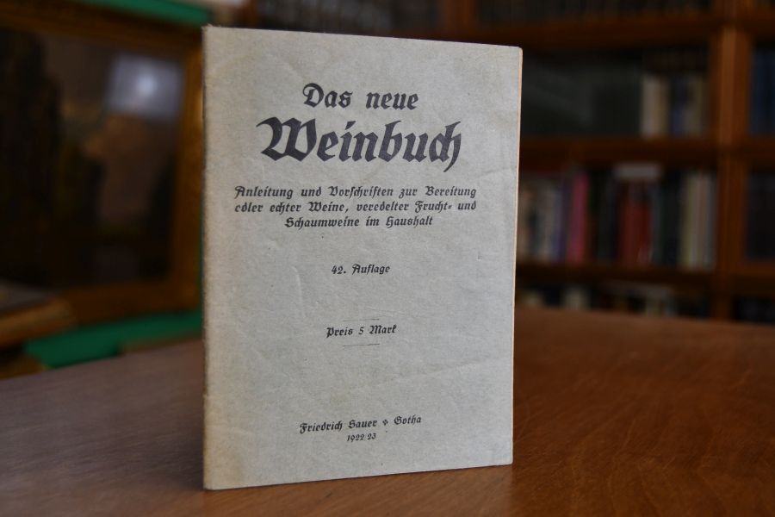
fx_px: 904
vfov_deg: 31.9
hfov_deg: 46.4
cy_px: 258
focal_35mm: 42
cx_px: 388
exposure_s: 1/200
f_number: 4
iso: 800
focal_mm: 28
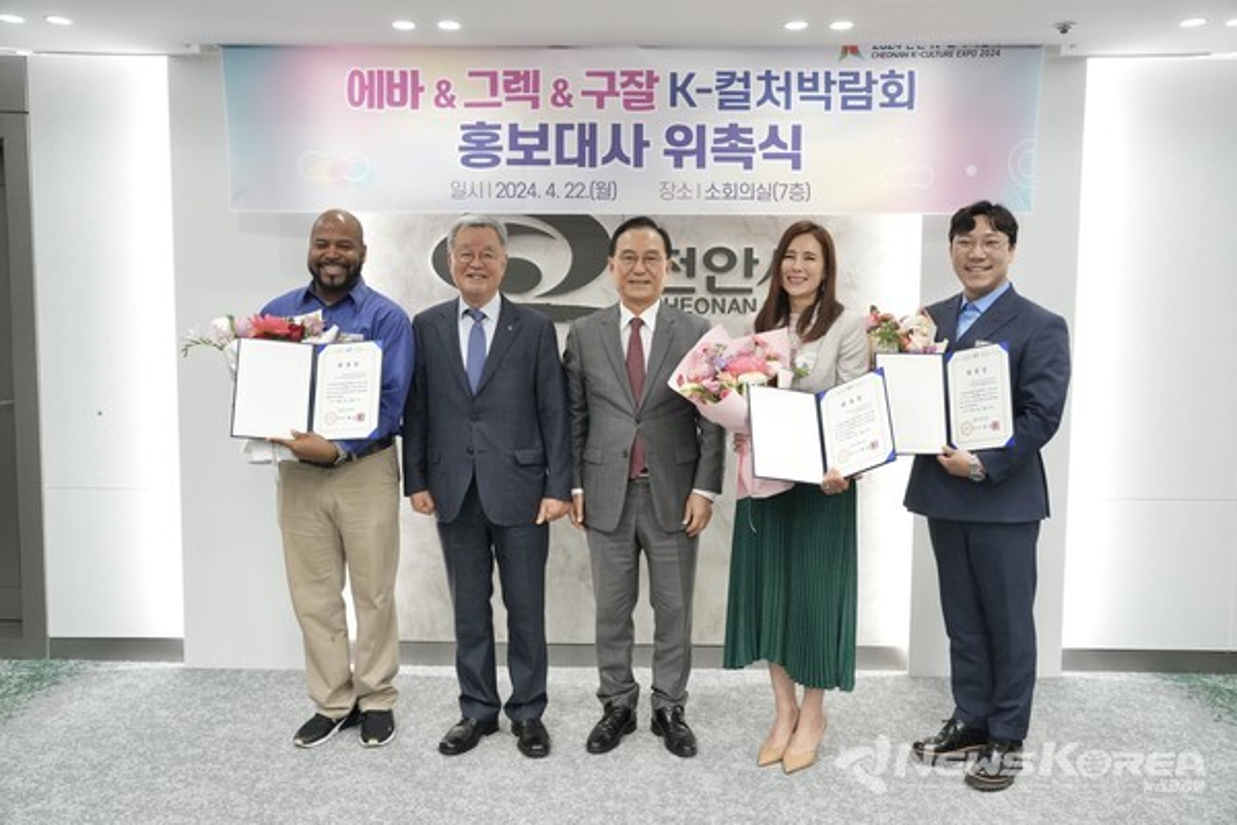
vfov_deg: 41.1
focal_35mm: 32
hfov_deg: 58.7
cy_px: 412
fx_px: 1099
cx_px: 618
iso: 2000
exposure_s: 1/320
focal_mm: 32
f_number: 3.5
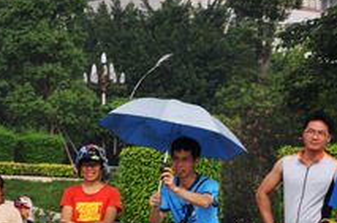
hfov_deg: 9.6
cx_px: 19
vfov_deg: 6.4
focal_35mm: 214
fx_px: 1999
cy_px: 246
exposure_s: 1/500
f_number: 8
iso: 200
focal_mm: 38
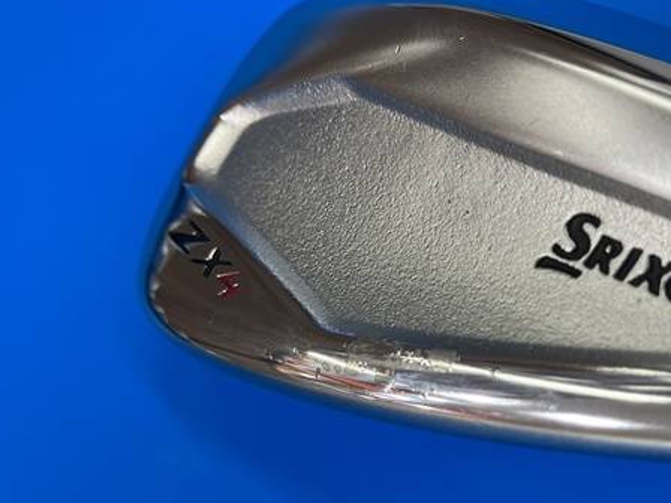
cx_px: 419
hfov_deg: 46.4
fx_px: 775
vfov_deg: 35.5
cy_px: 347
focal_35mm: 40
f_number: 1.8
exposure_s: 1/100
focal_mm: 3.99
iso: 64
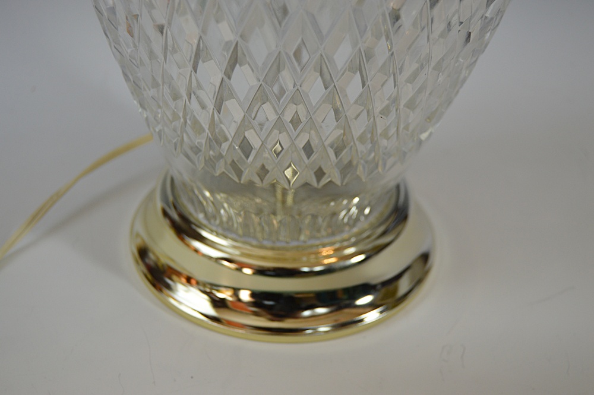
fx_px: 940
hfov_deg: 35.1
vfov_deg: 23.7
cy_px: 198
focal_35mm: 57
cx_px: 297
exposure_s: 1/100
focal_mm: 38
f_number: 5
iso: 400
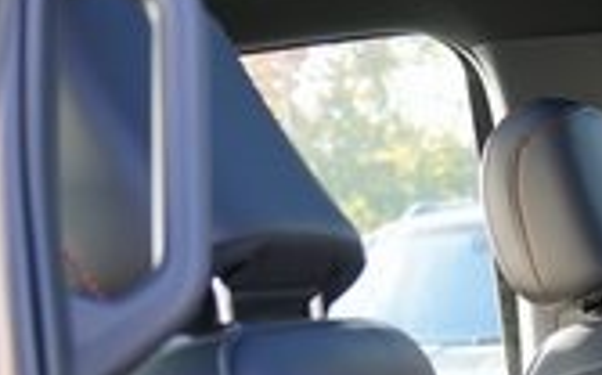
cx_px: 905
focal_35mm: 129
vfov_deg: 9.6
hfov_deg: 15.0
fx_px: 2114
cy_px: 687
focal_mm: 33
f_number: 4
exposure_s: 1/60
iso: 160
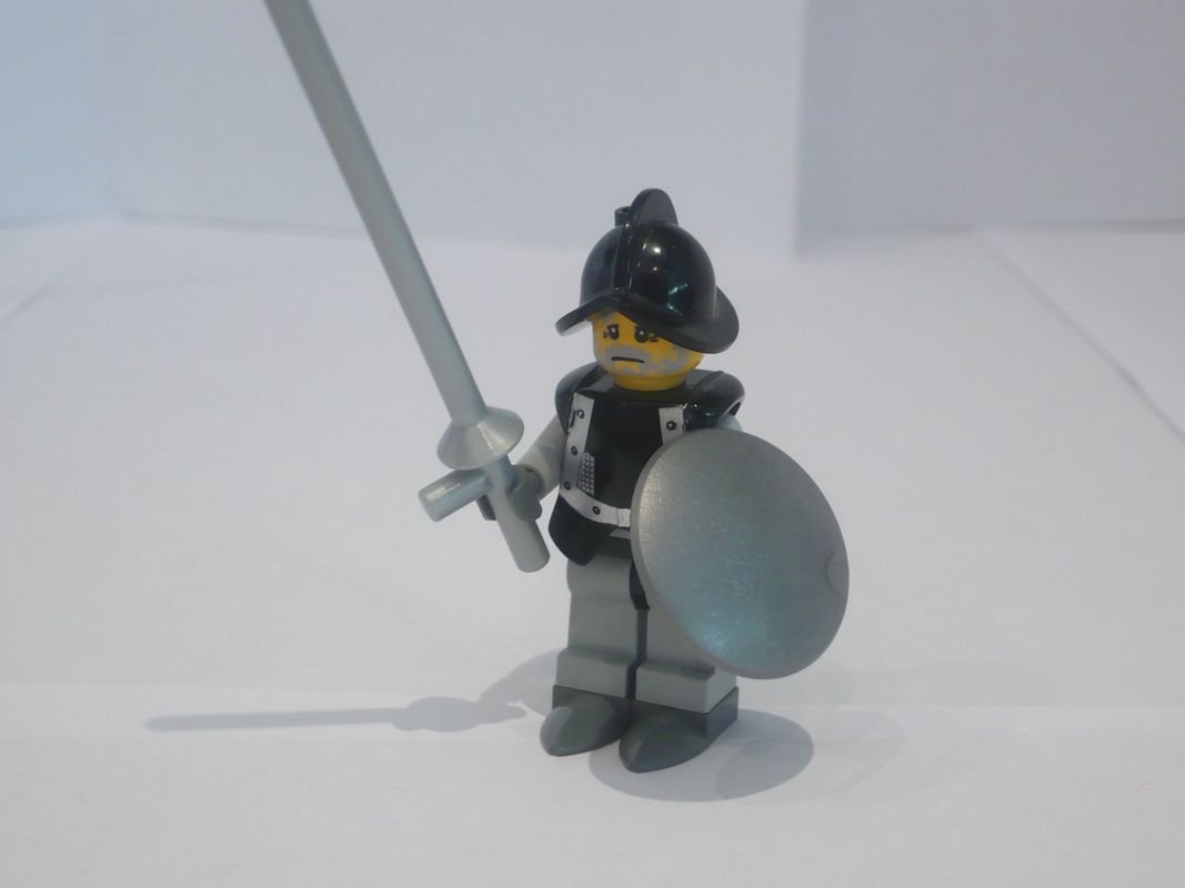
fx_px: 2259
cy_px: 444
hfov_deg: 29.4
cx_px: 592
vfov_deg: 22.2
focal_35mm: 66
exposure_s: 1/8
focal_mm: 10.9
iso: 200
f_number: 3.9
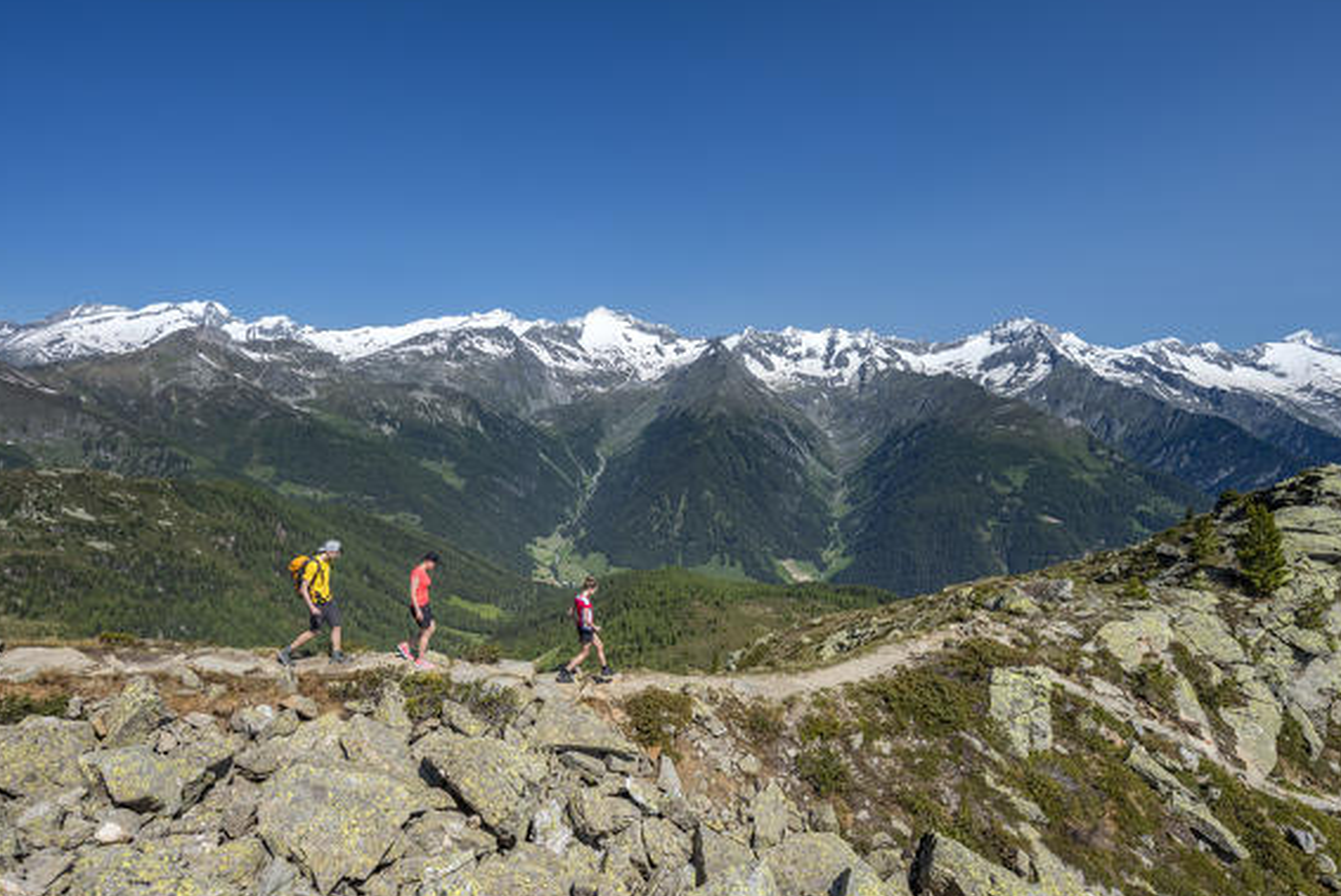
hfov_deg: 86.8
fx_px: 708
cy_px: 456
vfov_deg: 64.6
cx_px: 697
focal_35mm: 19
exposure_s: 1/800
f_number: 8
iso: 200
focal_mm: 18
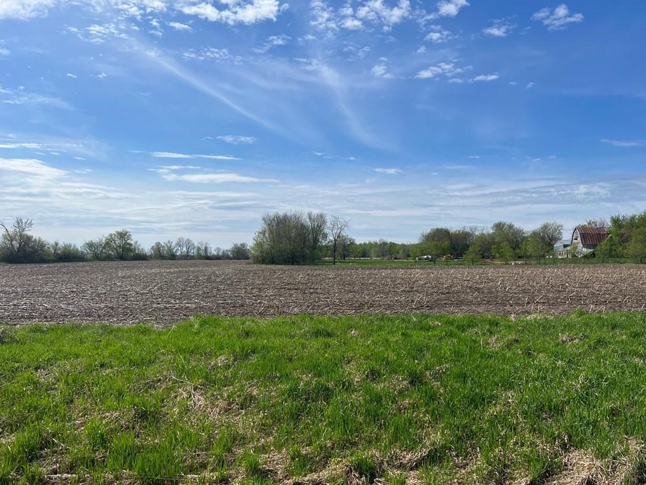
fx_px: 504
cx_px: 333
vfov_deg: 51.4
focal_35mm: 27
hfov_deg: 65.3
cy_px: 243
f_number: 1.5
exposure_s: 1/6993
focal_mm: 5.7
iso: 50
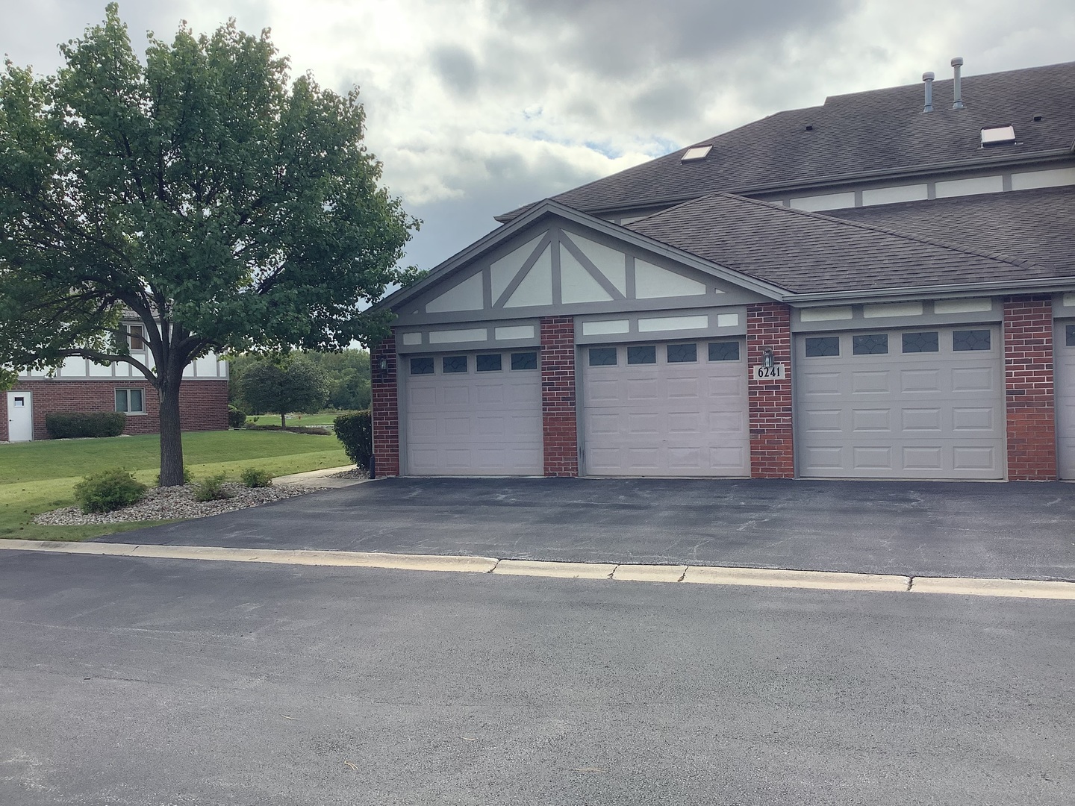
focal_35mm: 31
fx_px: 963
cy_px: 403
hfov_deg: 58.4
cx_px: 538
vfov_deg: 45.4
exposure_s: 1/806
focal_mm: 3.3
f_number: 2.4
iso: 25
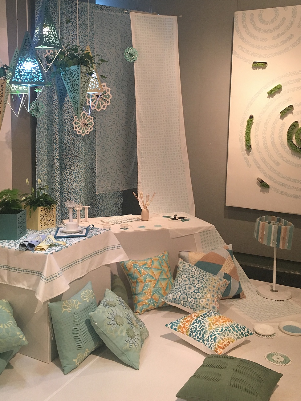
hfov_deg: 37.6
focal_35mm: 38
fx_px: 441
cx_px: 122
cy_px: 155
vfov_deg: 48.6
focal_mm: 4.15
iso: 125
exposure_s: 1/33
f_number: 2.2
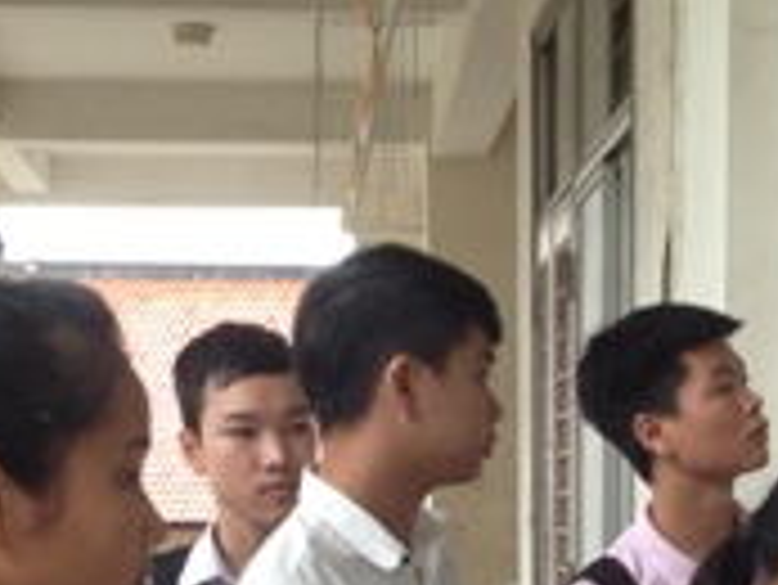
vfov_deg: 13.2
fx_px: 2429
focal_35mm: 108
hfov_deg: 18.1
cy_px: 783
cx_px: 528
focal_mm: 4.28
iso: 50
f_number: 2.4
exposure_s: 1/50
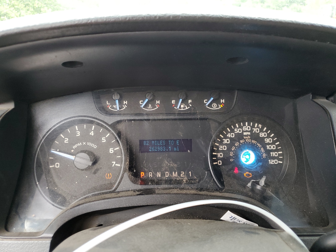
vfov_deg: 53.1
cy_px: 126
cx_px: 168
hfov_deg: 67.3
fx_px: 252
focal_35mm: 26
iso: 98
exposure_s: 1/120
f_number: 1.5
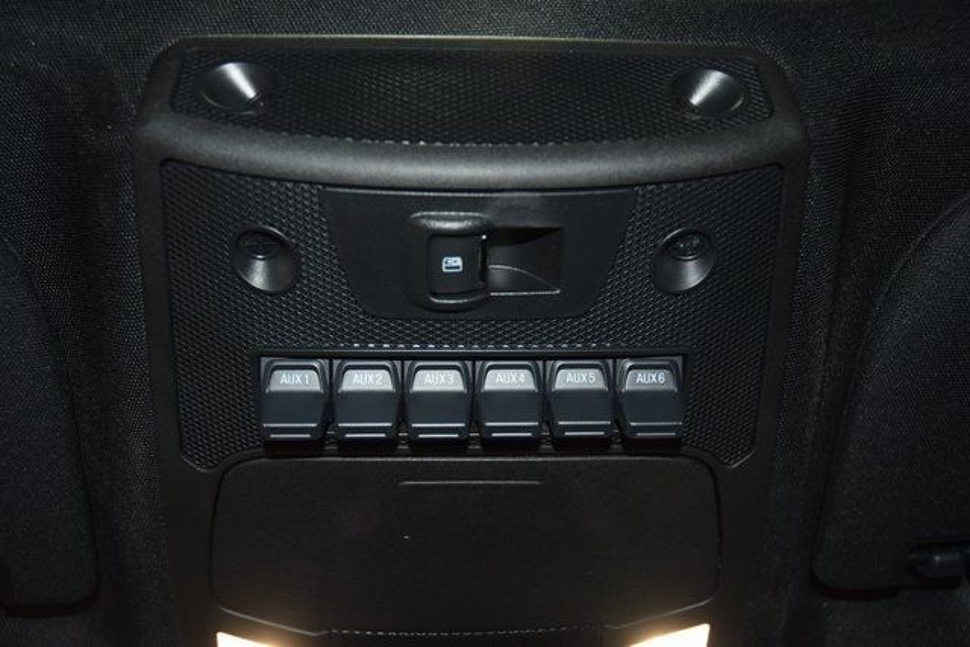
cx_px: 485
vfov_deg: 35.5
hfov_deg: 51.3
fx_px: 1011
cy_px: 324
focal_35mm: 38
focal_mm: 25
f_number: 3.8
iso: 640
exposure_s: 1/40
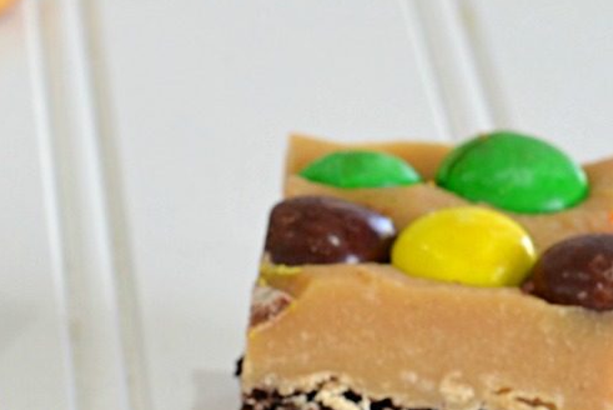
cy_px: 388
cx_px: -405
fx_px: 4992
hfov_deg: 6.9
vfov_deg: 4.7
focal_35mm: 293
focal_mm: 50
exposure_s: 1/3
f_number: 10
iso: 100
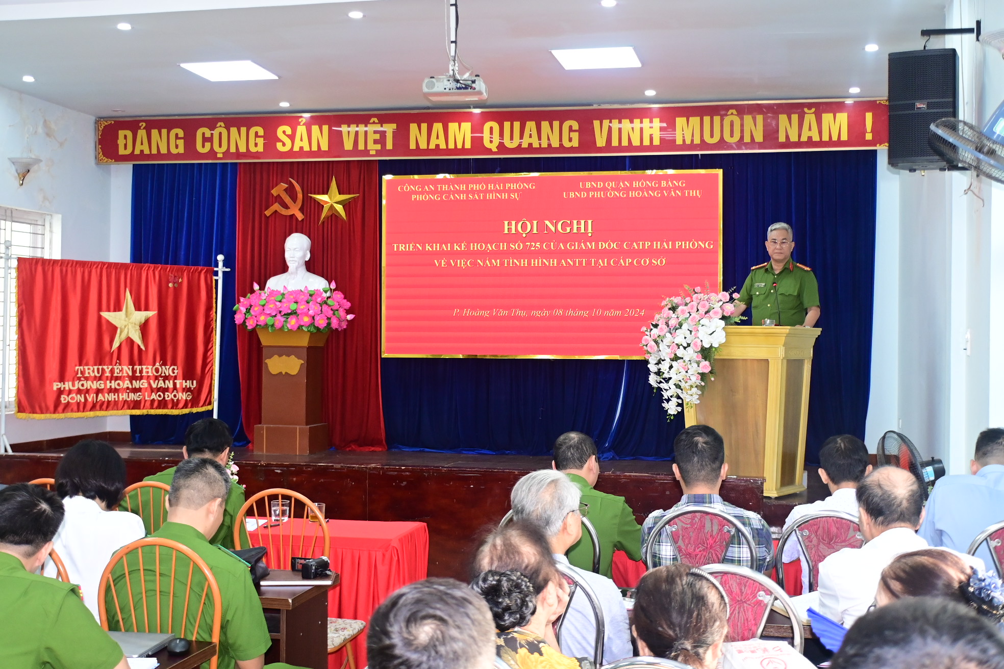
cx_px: 502
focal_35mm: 45
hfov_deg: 43.6
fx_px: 1255
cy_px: 334
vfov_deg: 29.9
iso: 1600
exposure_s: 1/200
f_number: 4
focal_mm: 30
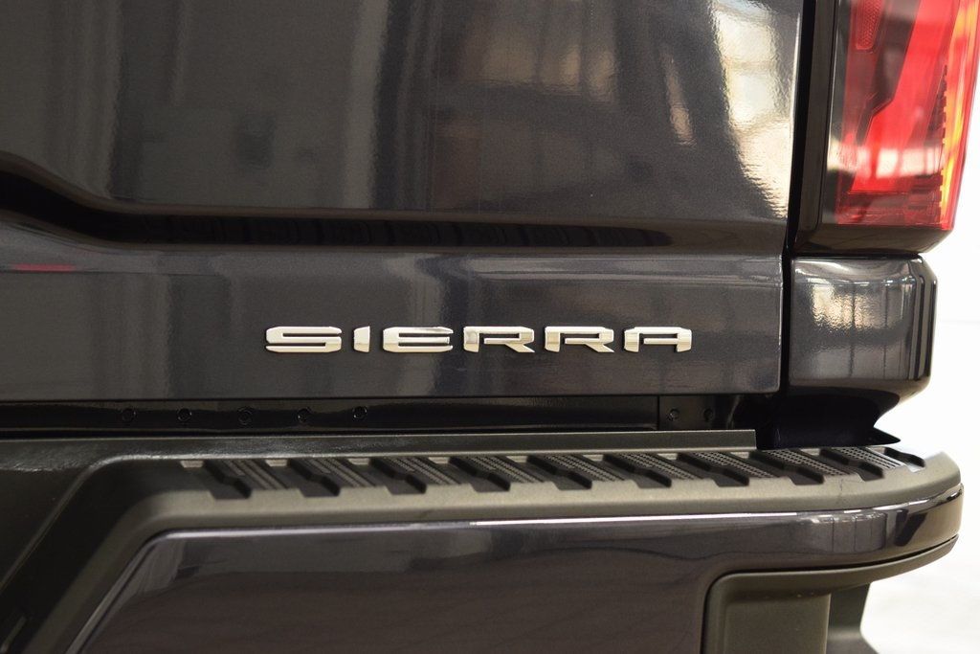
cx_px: 490
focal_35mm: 78
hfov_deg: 26.0
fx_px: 2123
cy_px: 327
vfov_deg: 17.5
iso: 1600
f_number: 4
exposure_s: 1/60
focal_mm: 52
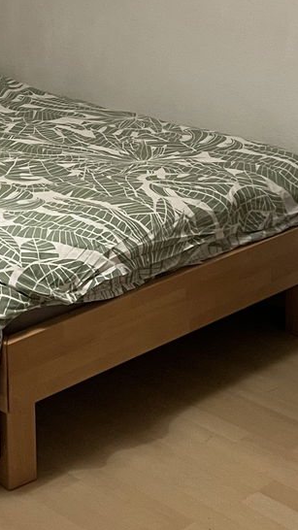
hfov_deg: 14.1
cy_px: -4
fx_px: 1166
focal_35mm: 83
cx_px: -72
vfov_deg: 24.4
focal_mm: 5.7
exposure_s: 1/52
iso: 500
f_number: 1.5
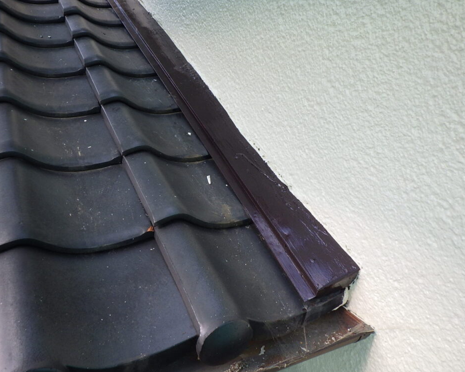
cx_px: 246
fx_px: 413
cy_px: 186
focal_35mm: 30
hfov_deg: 58.7
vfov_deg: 48.5
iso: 125
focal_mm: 5
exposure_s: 1/160
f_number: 3.5
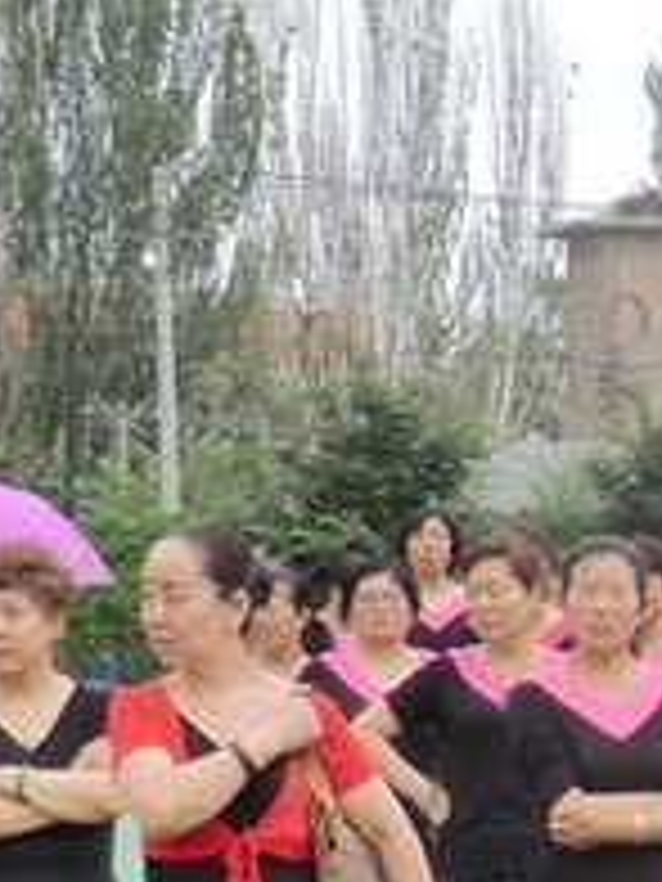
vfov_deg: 9.9
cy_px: 788
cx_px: 1193
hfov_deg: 7.3
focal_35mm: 199
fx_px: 5074
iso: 80
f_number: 4.4
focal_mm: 11.6
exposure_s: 1/200
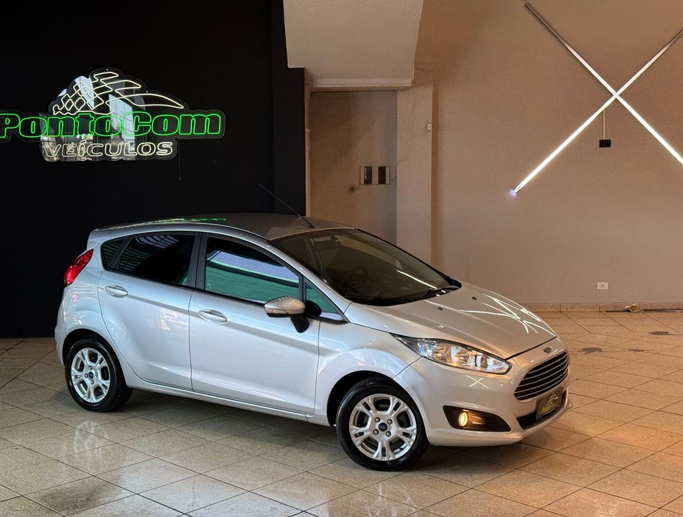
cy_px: 258
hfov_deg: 39.5
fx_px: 950
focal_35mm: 48
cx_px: 342
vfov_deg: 30.4
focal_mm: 6.76
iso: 100
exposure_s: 1/120
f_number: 1.78
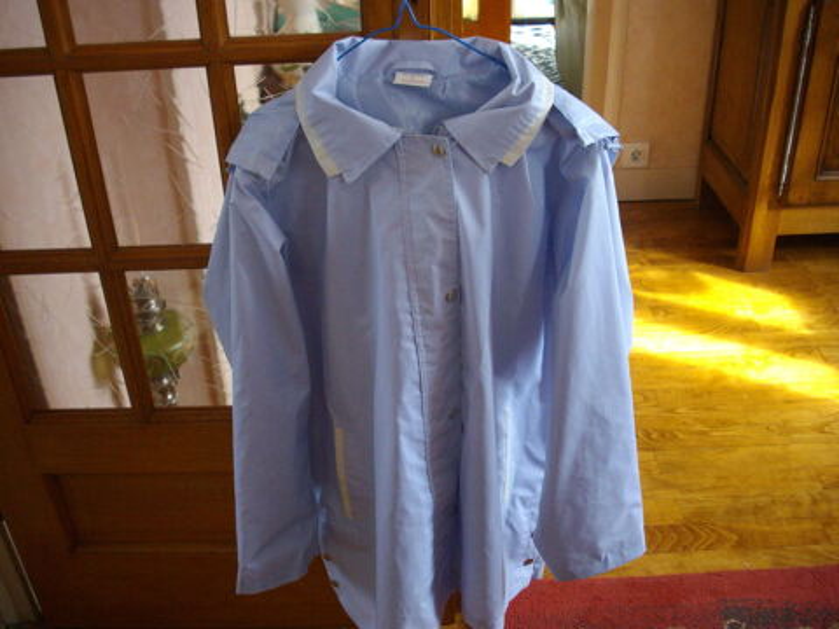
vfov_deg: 38.7
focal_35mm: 37
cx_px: 420
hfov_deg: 50.1
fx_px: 897
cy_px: 314
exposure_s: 1/50
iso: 234
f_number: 2.8
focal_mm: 6.2
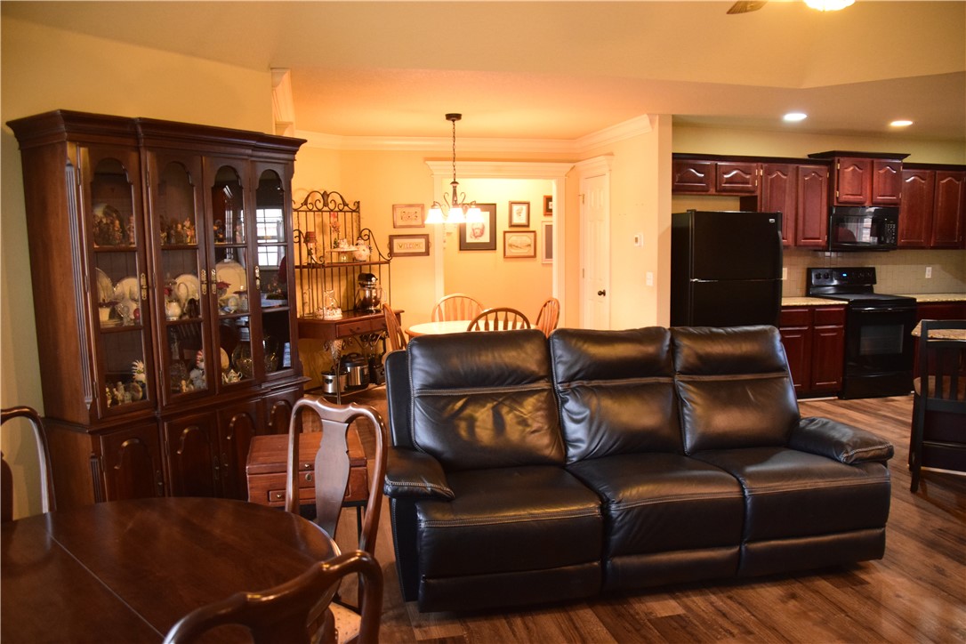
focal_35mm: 27
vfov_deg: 47.9
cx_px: 483
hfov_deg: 67.4
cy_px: 322
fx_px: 724
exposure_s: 1/60
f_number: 4.5
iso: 3200
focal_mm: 18
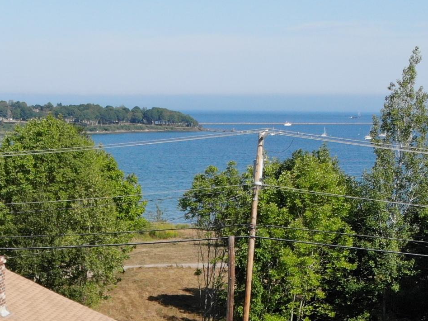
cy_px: 477
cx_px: 33
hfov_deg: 24.8
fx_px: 940
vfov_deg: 17.5
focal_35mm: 76
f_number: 2.8
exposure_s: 1/997
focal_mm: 4.5
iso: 100
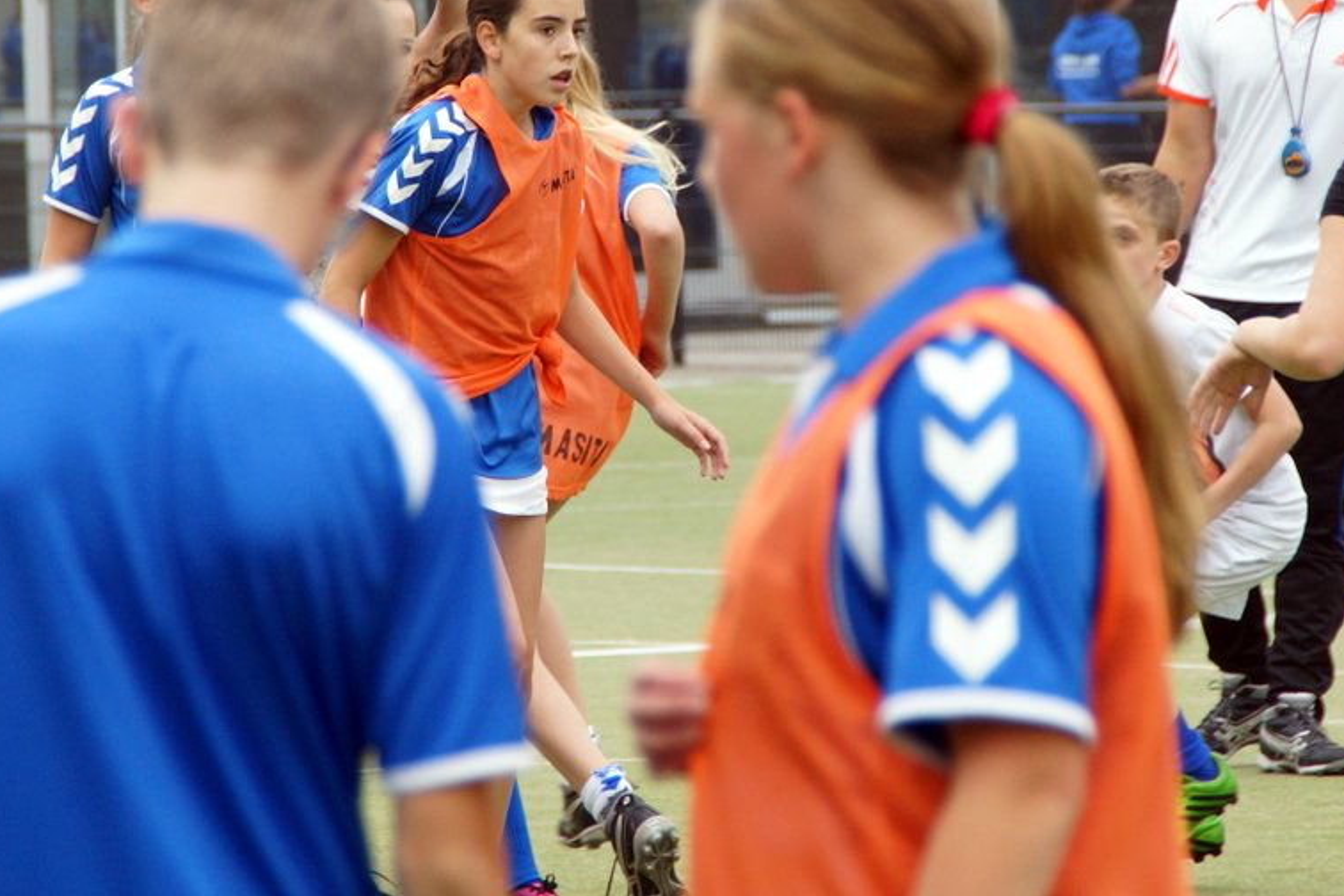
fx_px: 12132
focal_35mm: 325
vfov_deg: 4.2
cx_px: 603
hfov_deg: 6.3
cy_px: 421
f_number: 6.3
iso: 400
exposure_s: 1/400
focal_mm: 160
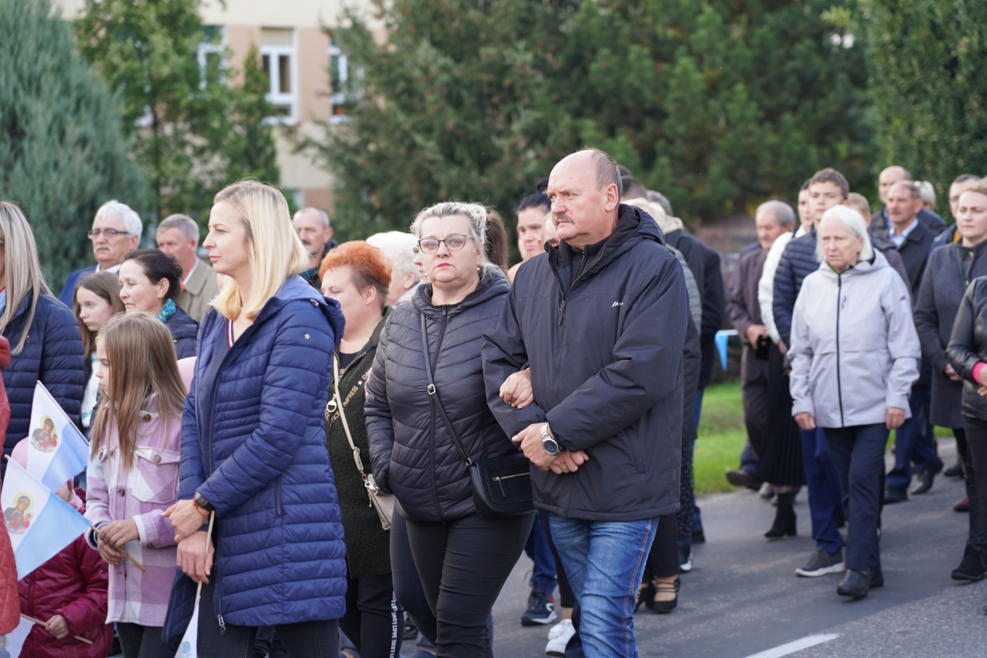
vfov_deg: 13.0
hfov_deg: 19.5
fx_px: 2879
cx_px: 494
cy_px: 329
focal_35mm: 105
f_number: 4
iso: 320
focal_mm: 105
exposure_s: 1/160
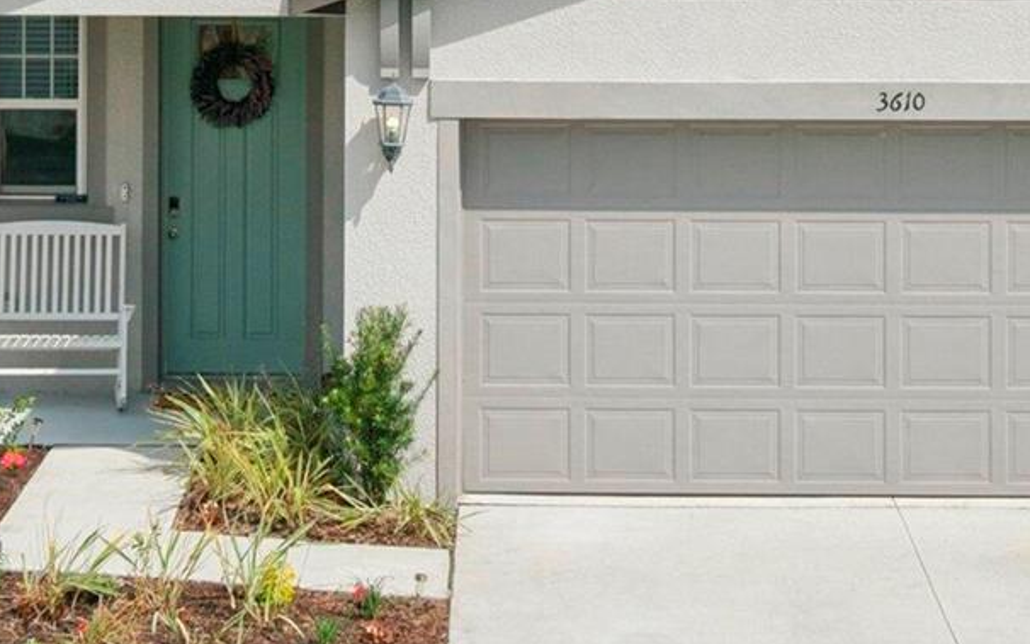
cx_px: 571
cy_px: -202
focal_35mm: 121
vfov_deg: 10.6
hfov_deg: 17.2
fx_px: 3397
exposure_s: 1/2000
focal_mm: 45
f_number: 11
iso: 400
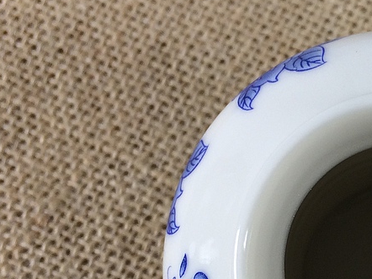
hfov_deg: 21.9
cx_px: 422
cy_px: 257
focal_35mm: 84
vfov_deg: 17.3
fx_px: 902
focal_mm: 4.15
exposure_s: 1/100
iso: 40
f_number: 2.2
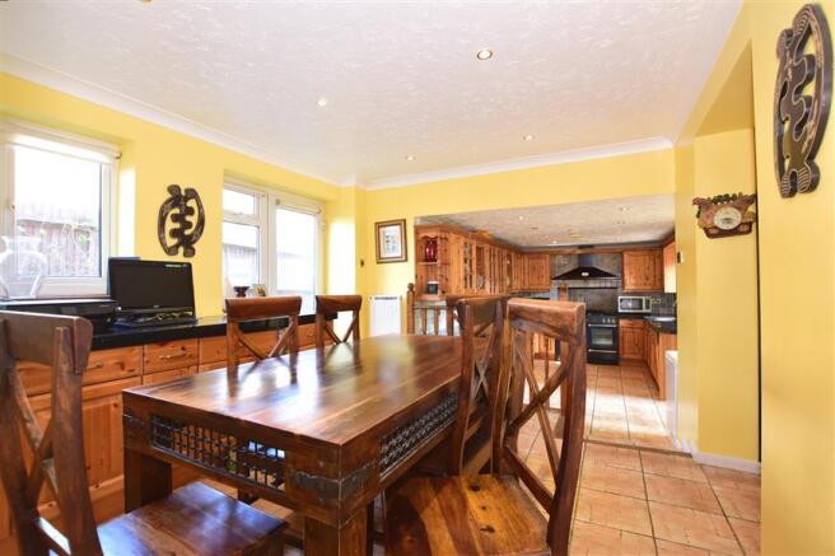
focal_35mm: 15
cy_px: 278
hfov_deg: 100.4
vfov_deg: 77.3
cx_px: 418
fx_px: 348
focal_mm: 10
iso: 400
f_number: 5.6
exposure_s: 1/25
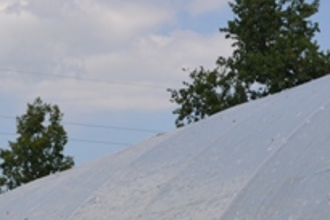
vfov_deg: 8.6
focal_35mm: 159
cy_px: 216
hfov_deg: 12.9
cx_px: 187
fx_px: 1458
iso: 100
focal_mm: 34
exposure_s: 1/320
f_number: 9
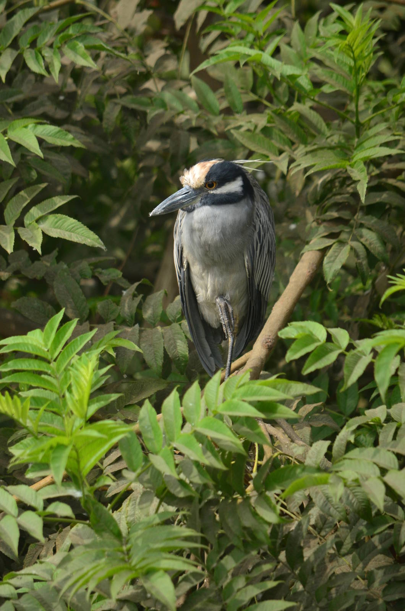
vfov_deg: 4.6
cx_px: 202
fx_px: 7626
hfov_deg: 3.0
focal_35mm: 450
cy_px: 306
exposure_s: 1/2000
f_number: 5.6
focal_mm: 300
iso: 500
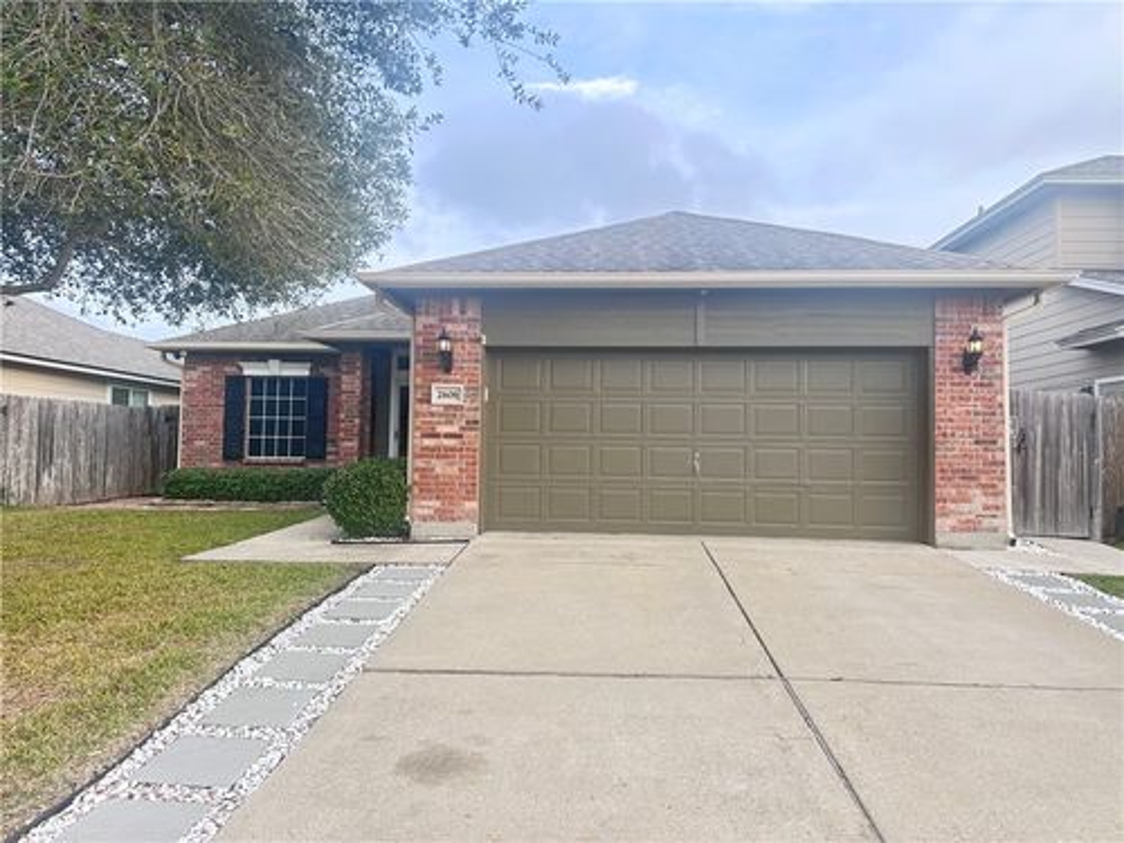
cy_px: 422
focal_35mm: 24
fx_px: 779
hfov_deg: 71.6
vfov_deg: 56.8
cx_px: 562
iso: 80
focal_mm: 6.86
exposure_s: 1/318
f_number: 1.78
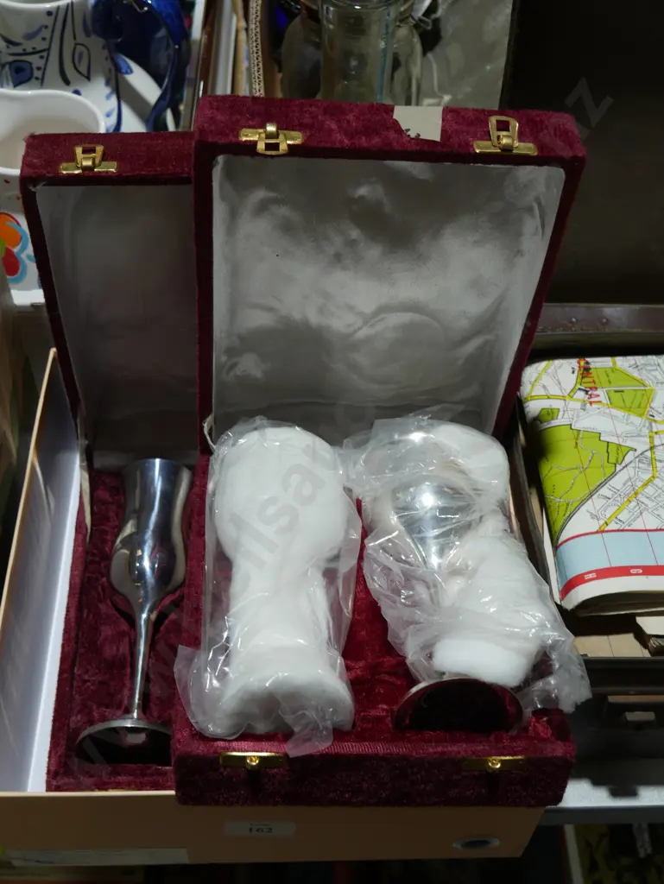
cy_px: 442
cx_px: 332
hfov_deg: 34.4
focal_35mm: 42
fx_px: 1073
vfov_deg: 44.8
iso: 200
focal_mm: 21
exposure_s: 1/80
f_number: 4.6
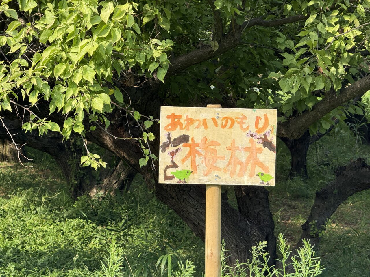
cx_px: 185
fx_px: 1283
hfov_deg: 16.4
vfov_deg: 12.3
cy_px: 138
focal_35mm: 120
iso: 64
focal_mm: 15.66
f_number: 2.8
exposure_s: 1/277
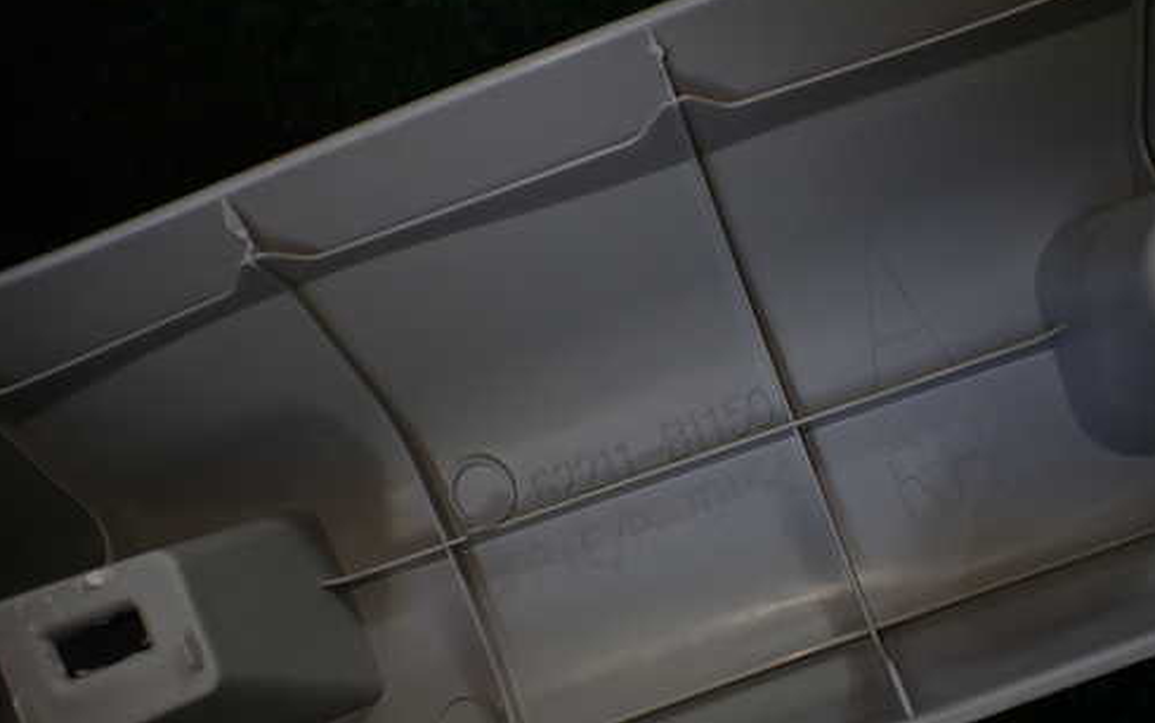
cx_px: 609
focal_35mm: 39
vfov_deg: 32.7
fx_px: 1228
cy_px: 425
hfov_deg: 50.3
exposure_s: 1/125
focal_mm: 5.4
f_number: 2.3
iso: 100
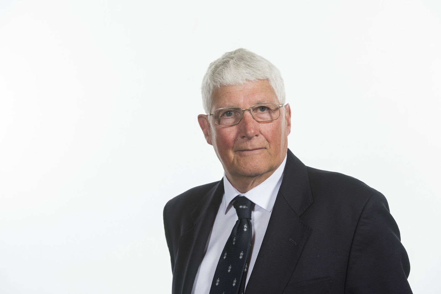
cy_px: 147
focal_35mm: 120
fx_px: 1470
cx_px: 220
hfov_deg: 17.1
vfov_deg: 11.4
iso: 800
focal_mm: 120
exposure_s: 1/200
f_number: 6.3
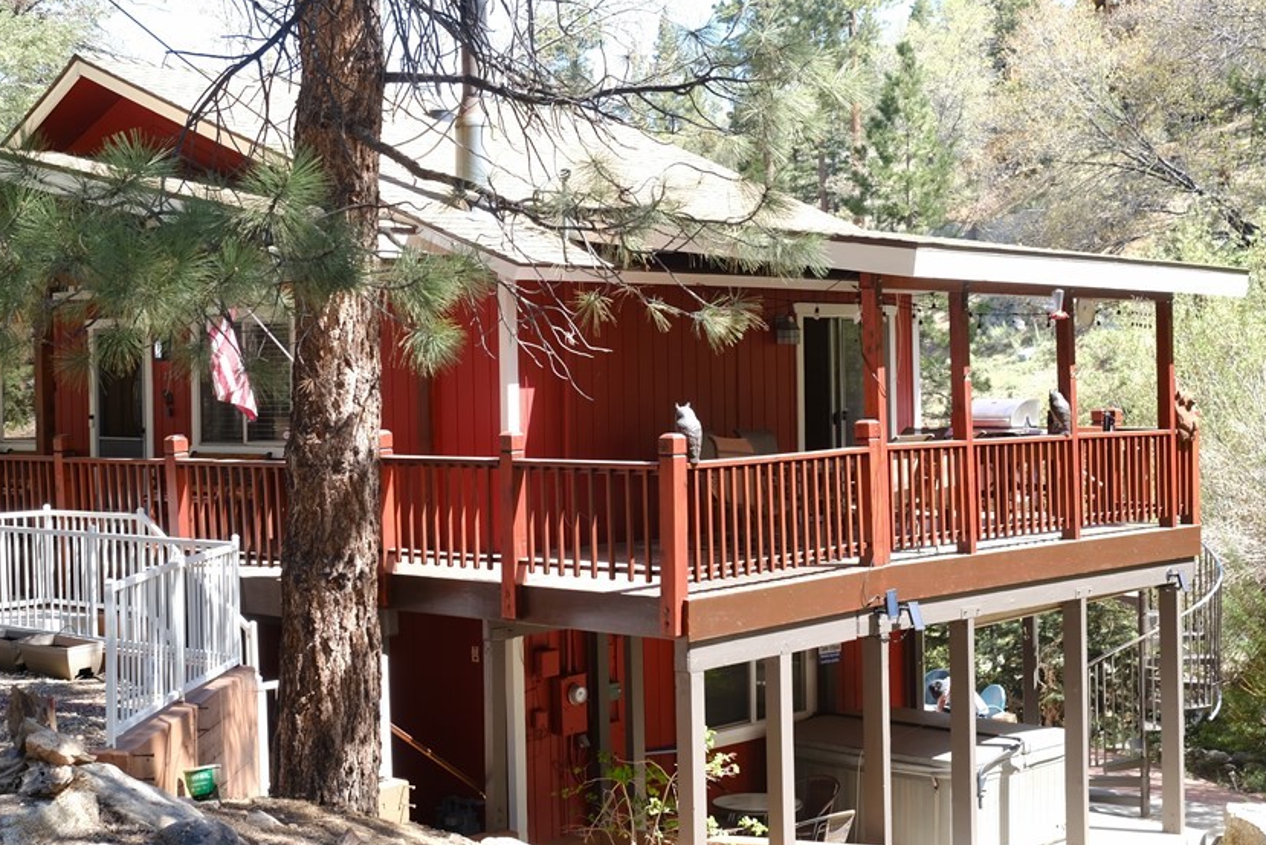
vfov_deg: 24.6
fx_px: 1934
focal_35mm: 55
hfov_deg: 36.1
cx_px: 513
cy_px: 411
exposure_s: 1/110
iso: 160
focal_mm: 27.7
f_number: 4.5
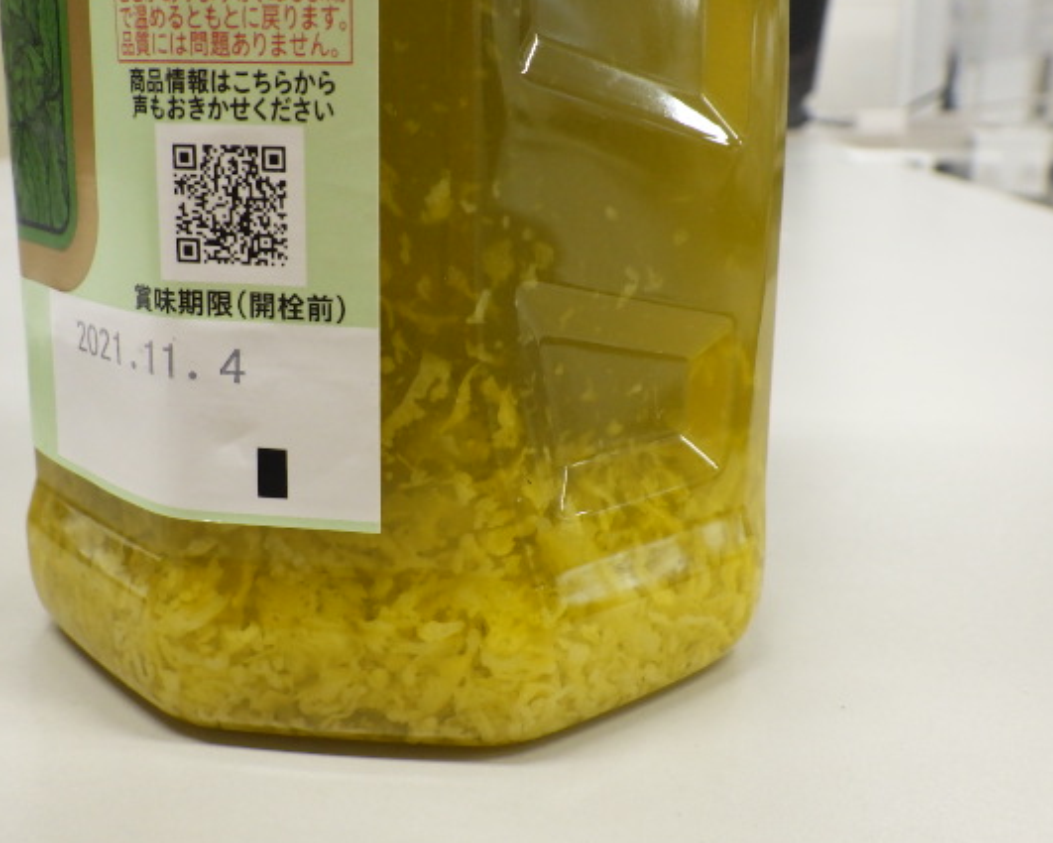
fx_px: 1247
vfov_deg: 37.3
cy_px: 391
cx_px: 440
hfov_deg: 45.6
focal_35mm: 40
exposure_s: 1/50
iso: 400
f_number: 3.8
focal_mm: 6.1
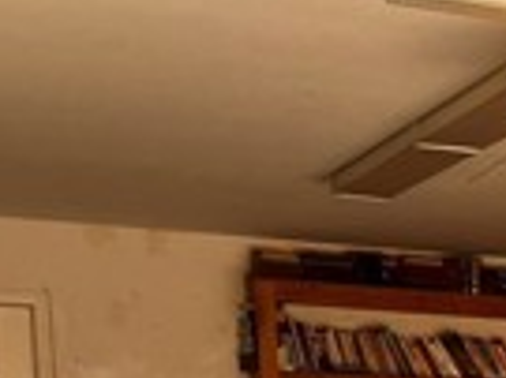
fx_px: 1796
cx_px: 892
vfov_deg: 10.7
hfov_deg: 14.3
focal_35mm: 123
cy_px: 827
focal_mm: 5.1
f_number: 1.6
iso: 50
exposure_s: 1/121
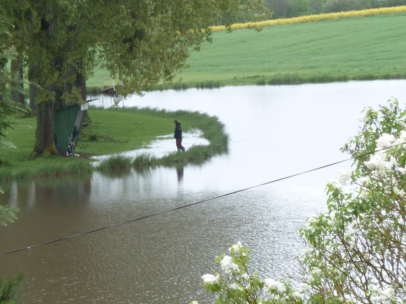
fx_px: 3987
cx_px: 173
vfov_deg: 4.4
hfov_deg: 5.8
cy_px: 147
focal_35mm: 340
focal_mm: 32.1
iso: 125
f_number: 4.5
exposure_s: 1/80
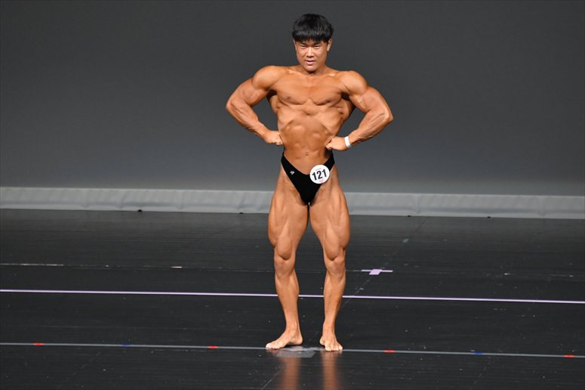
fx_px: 6091
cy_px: 195
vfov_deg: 3.7
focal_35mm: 375
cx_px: 292
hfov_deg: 5.5
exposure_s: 1/400
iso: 4000
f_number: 5.6
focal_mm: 250
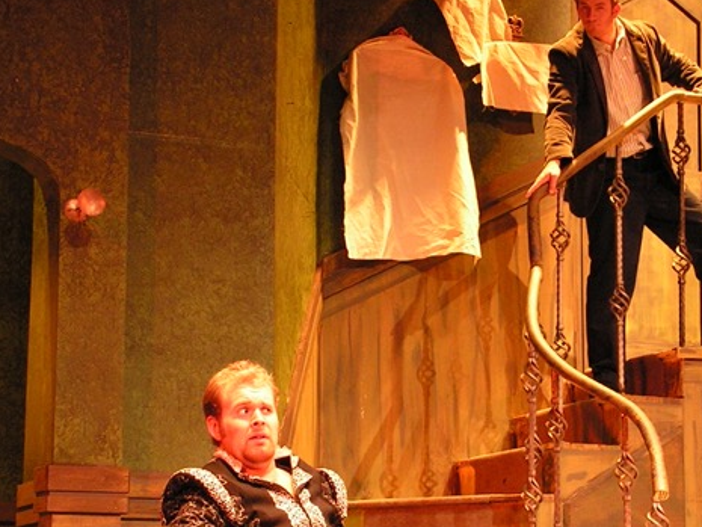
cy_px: 328
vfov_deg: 14.1
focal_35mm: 105
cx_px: 504
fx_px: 2130
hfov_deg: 18.6
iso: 200
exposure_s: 1/3
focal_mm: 10.2
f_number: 3.3
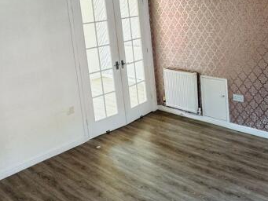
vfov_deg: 33.8
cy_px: 53
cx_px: 150
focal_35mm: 42
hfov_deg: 44.7
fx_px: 325
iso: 80
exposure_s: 1/99
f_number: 2.2
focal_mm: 2.22
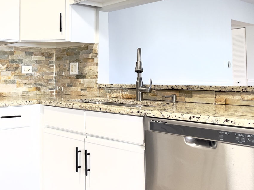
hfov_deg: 41.7
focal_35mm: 44
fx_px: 323
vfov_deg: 32.7
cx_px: 64
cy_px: 67
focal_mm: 5.1
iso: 64
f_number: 1.6
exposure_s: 1/60
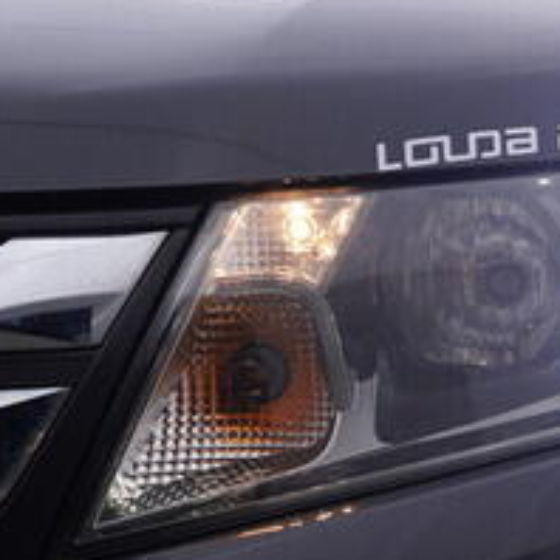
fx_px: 2892
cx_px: 1233
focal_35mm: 158
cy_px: 774
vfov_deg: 10.8
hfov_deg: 10.0
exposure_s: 1/100
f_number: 4.5
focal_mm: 24
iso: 125
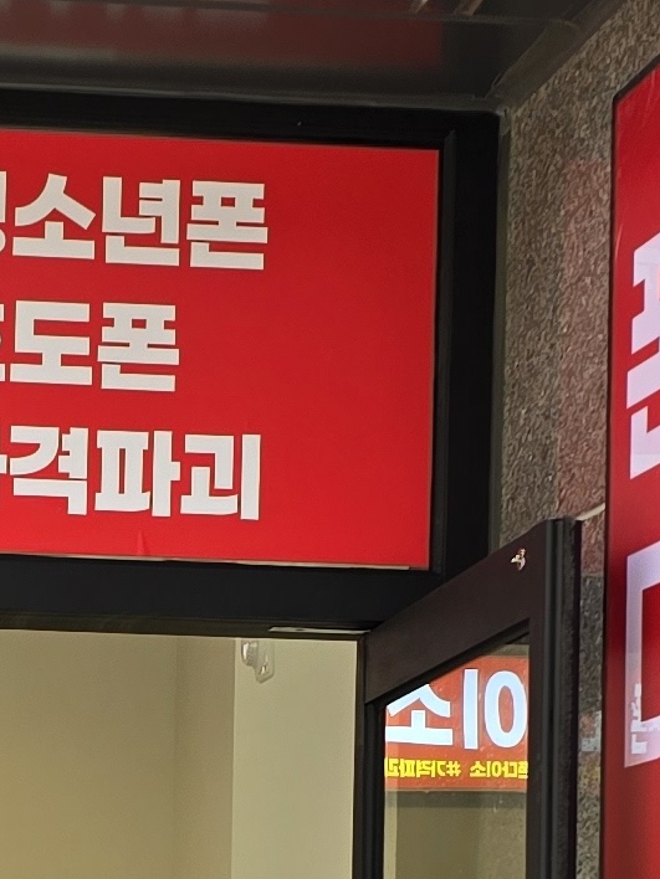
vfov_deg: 14.8
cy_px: 932
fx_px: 3305
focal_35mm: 130
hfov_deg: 11.3
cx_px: -14
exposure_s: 1/120
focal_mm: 6.3
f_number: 1.7
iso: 20
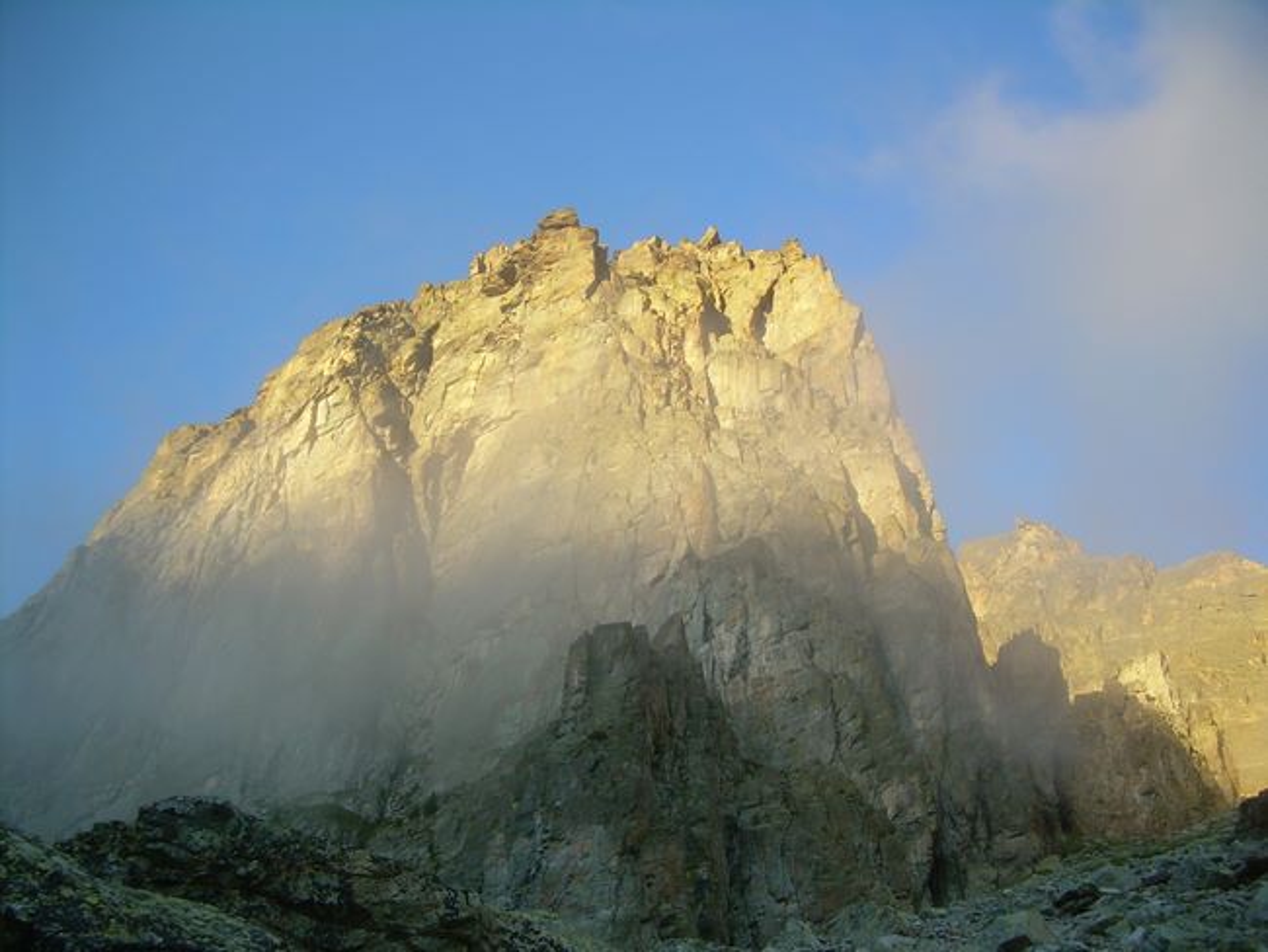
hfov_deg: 49.0
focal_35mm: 38
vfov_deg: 37.7
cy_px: 476
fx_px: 1392
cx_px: 634
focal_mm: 6.3
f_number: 2.8
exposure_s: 1/162
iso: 50
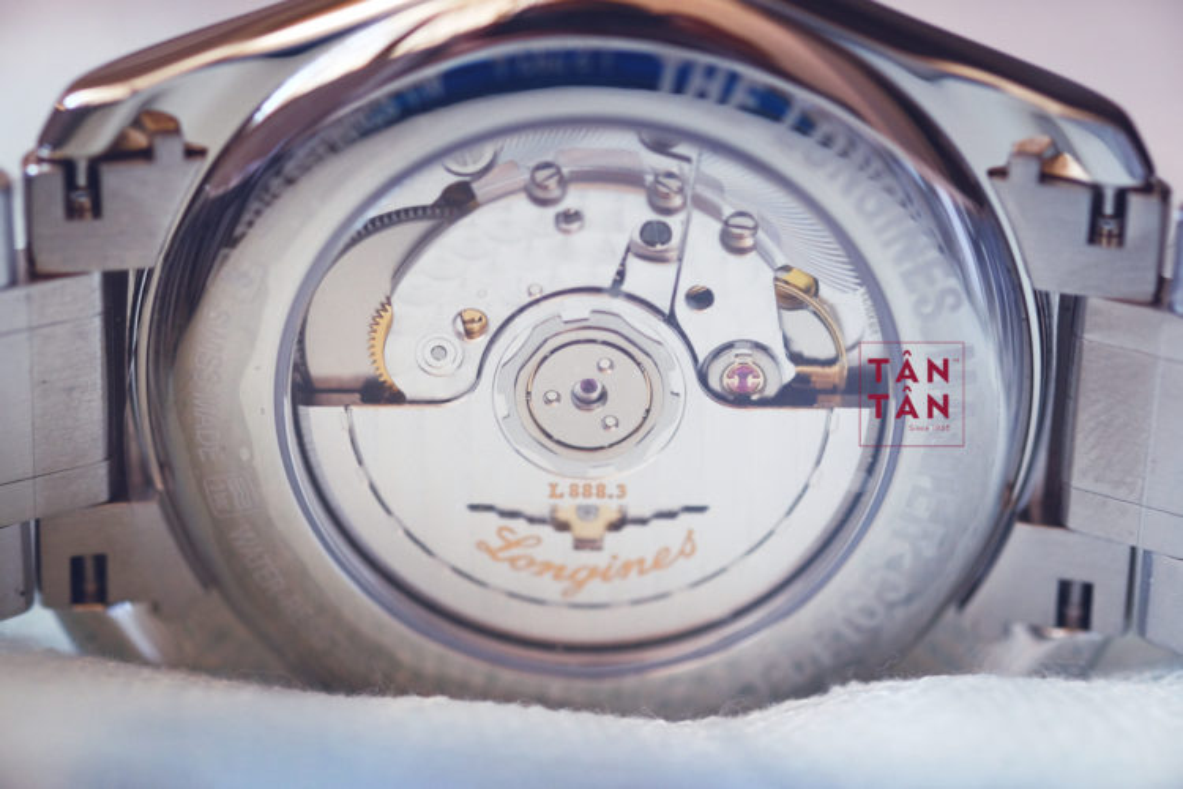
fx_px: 2957
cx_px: 592
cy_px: 394
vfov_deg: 15.2
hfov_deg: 22.6
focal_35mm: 90
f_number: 3.6
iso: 1250
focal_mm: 60
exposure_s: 1/125
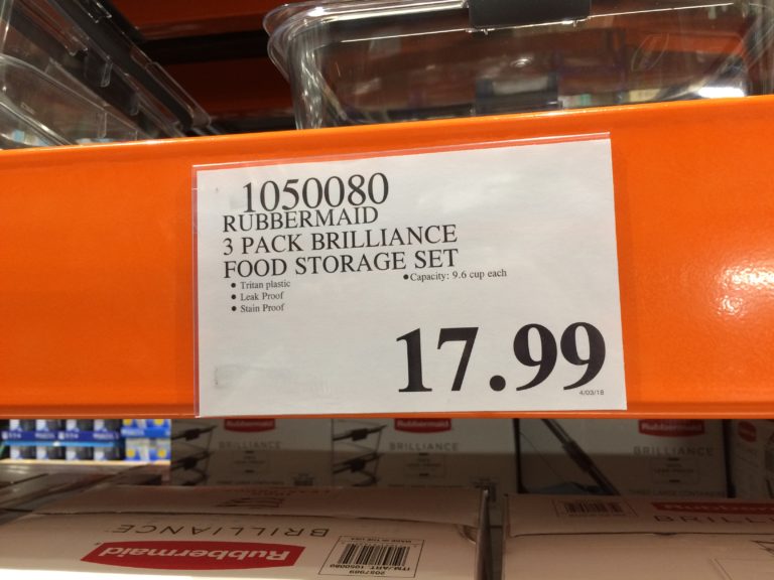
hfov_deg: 61.7
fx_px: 648
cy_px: 290
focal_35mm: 29
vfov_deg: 48.2
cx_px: 387
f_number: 2.2
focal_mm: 4.15
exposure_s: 1/33
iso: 125
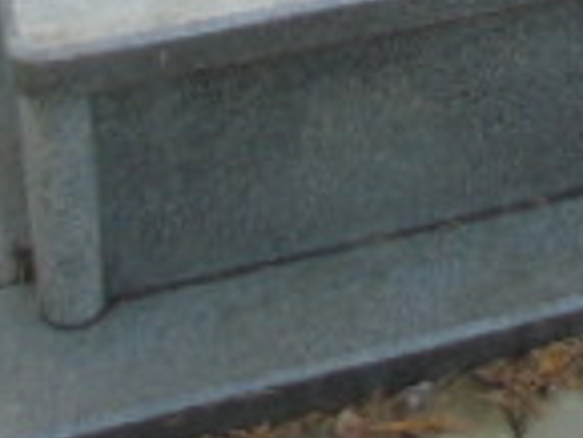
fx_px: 1854
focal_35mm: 110
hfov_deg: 17.4
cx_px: 595
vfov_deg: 11.7
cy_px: -510
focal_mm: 4.4
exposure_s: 1/60
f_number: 3.4
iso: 80
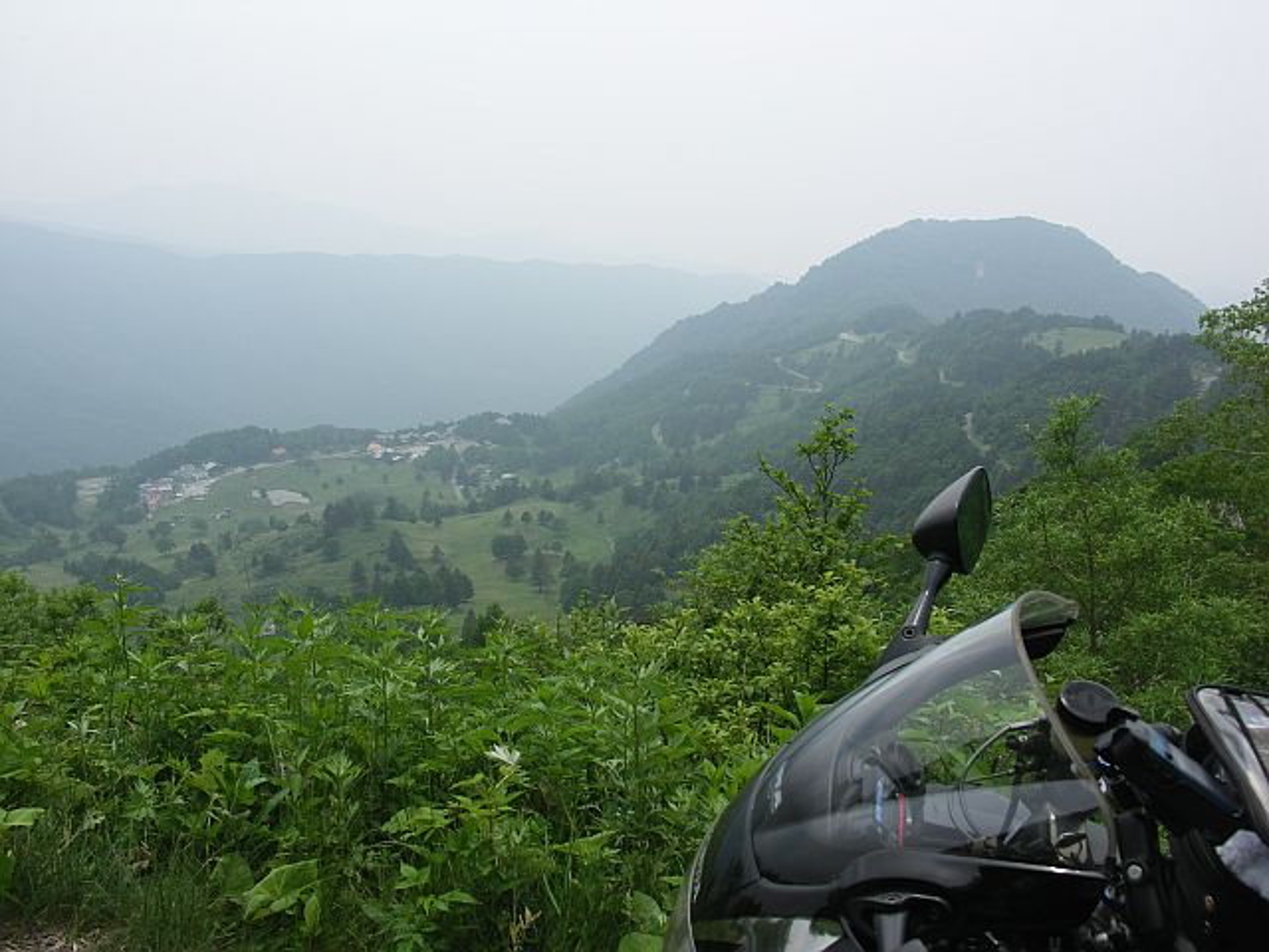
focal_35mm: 31
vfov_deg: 45.4
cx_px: 634
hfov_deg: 58.4
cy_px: 476
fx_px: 1136
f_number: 5.6
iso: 50
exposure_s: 1/250
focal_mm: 8.2
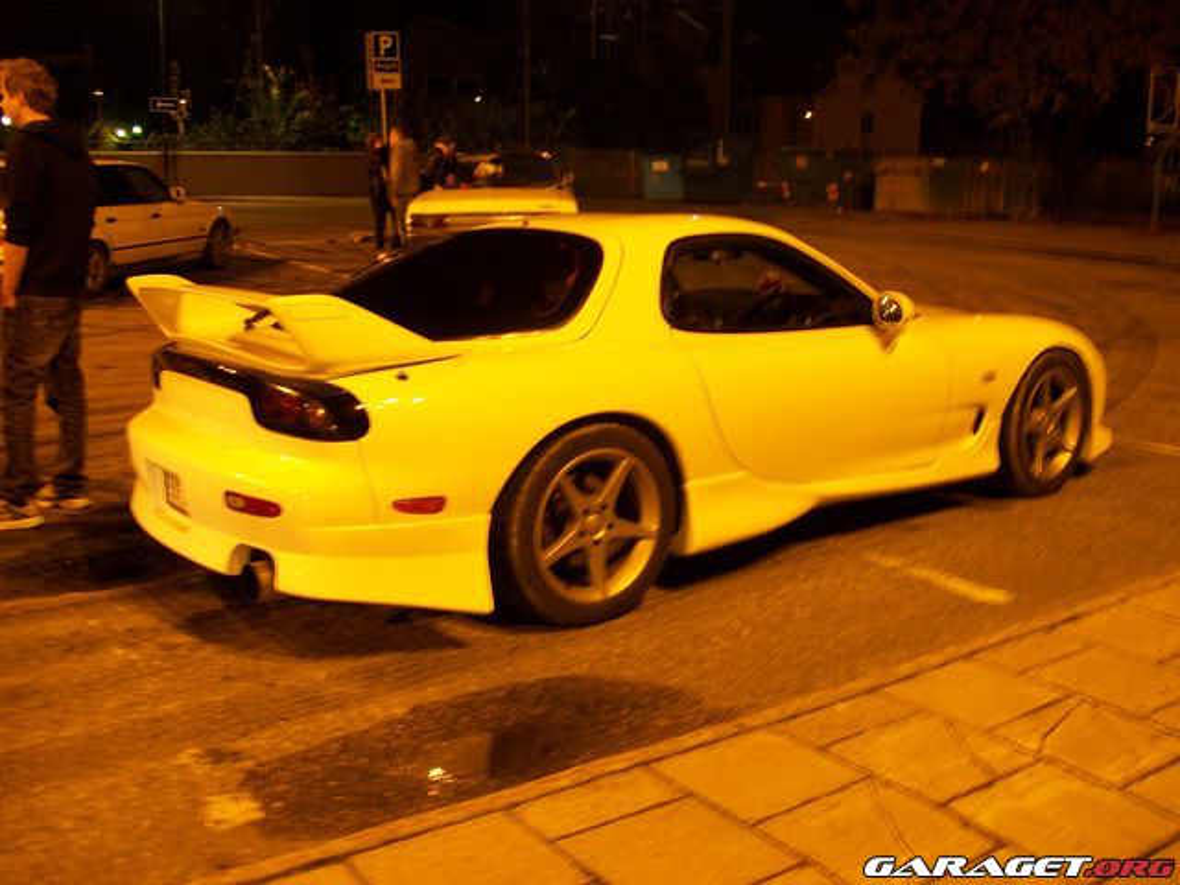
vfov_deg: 39.7
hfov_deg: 51.4
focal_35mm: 36
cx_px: 590
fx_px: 1227
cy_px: 442
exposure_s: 1/2.5
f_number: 2.7
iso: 64
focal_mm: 6
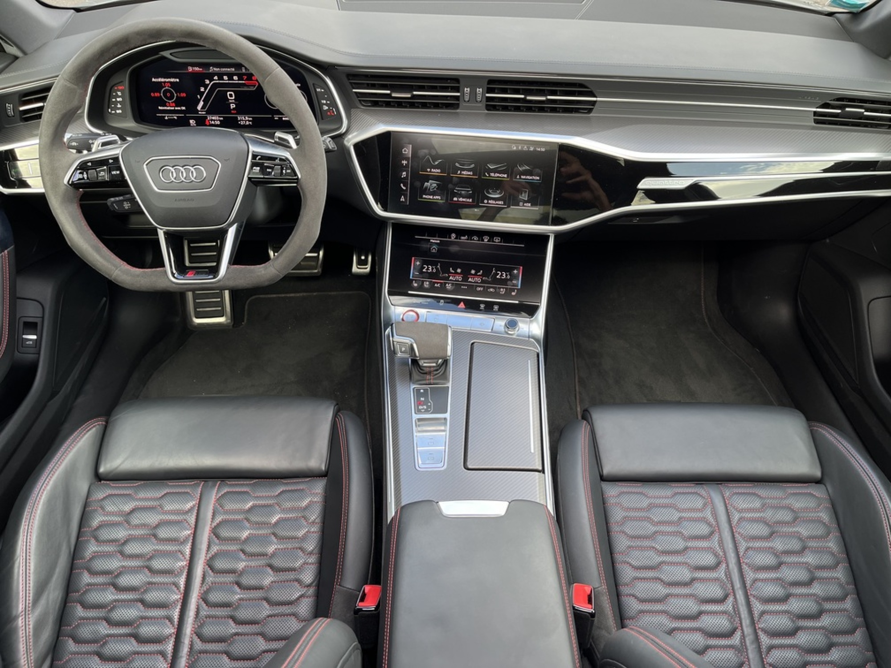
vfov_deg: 53.1
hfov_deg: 67.3
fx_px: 669
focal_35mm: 26
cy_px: 334
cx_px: 446
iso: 32
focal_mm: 5.1
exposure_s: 1/123
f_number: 1.6
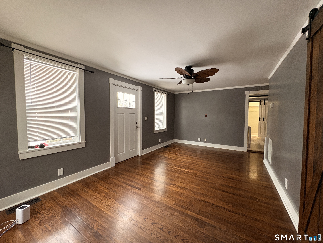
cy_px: 122
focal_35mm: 14
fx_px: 131
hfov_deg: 102.1
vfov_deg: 85.7
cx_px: 162
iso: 500
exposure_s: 1/60
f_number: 2.2
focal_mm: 2.22
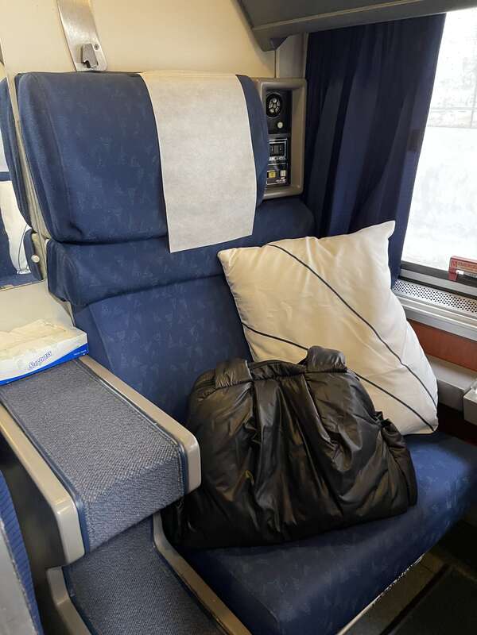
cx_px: 238
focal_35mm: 26
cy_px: 318
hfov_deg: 53.1
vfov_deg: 67.3
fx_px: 478
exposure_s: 1/40
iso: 500
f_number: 1.6
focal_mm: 5.1
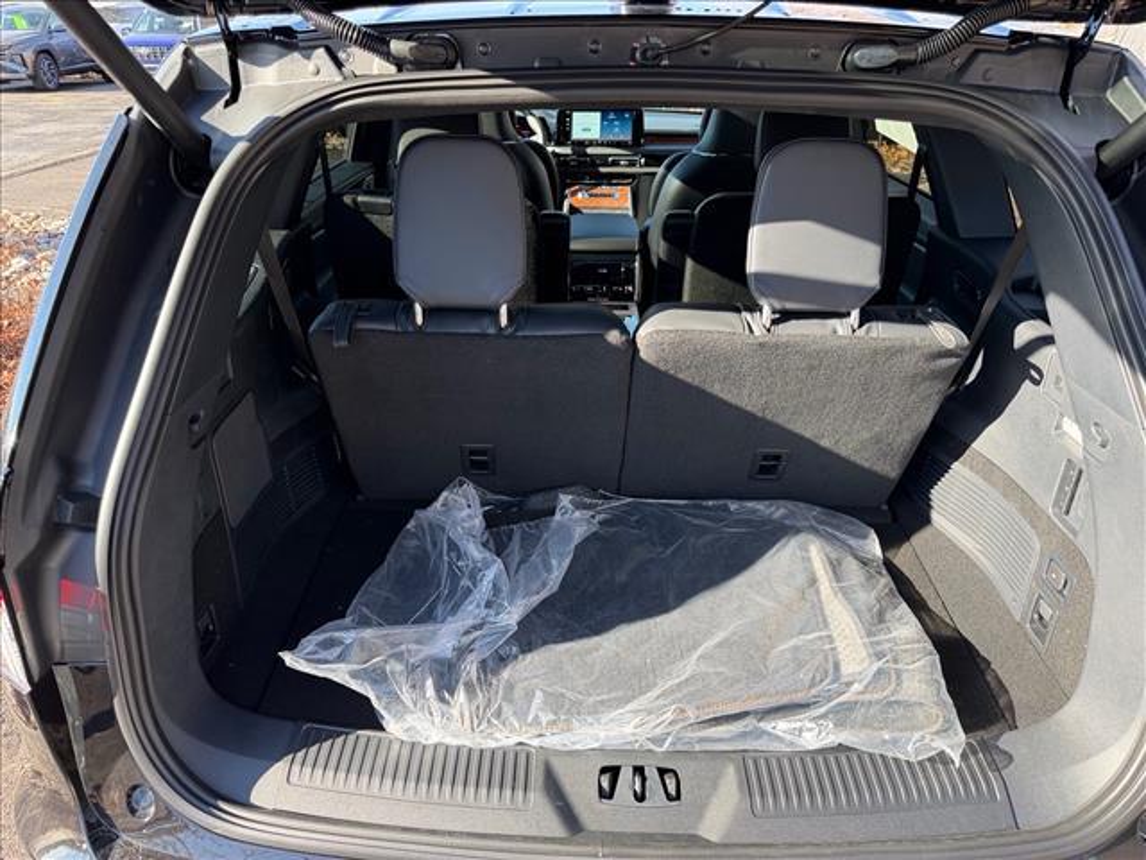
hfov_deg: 71.6
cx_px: 573
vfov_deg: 56.8
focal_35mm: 24
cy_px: 430
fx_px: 795
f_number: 1.78
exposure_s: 1/275
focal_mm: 6.76
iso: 80
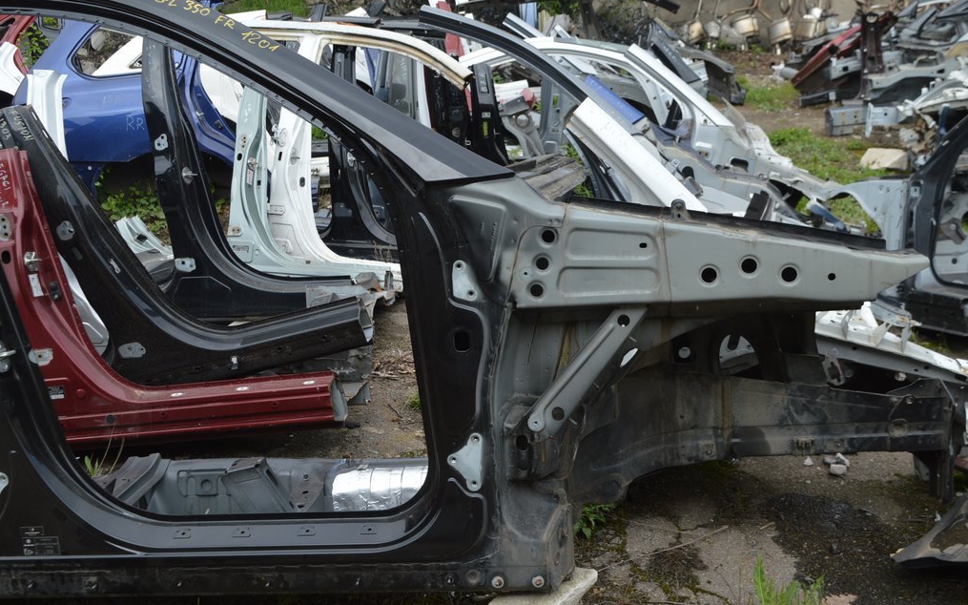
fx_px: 976
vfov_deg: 34.4
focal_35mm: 37
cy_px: 303
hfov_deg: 52.8
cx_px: 484
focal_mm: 24
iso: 100
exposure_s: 1/200
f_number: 7.1
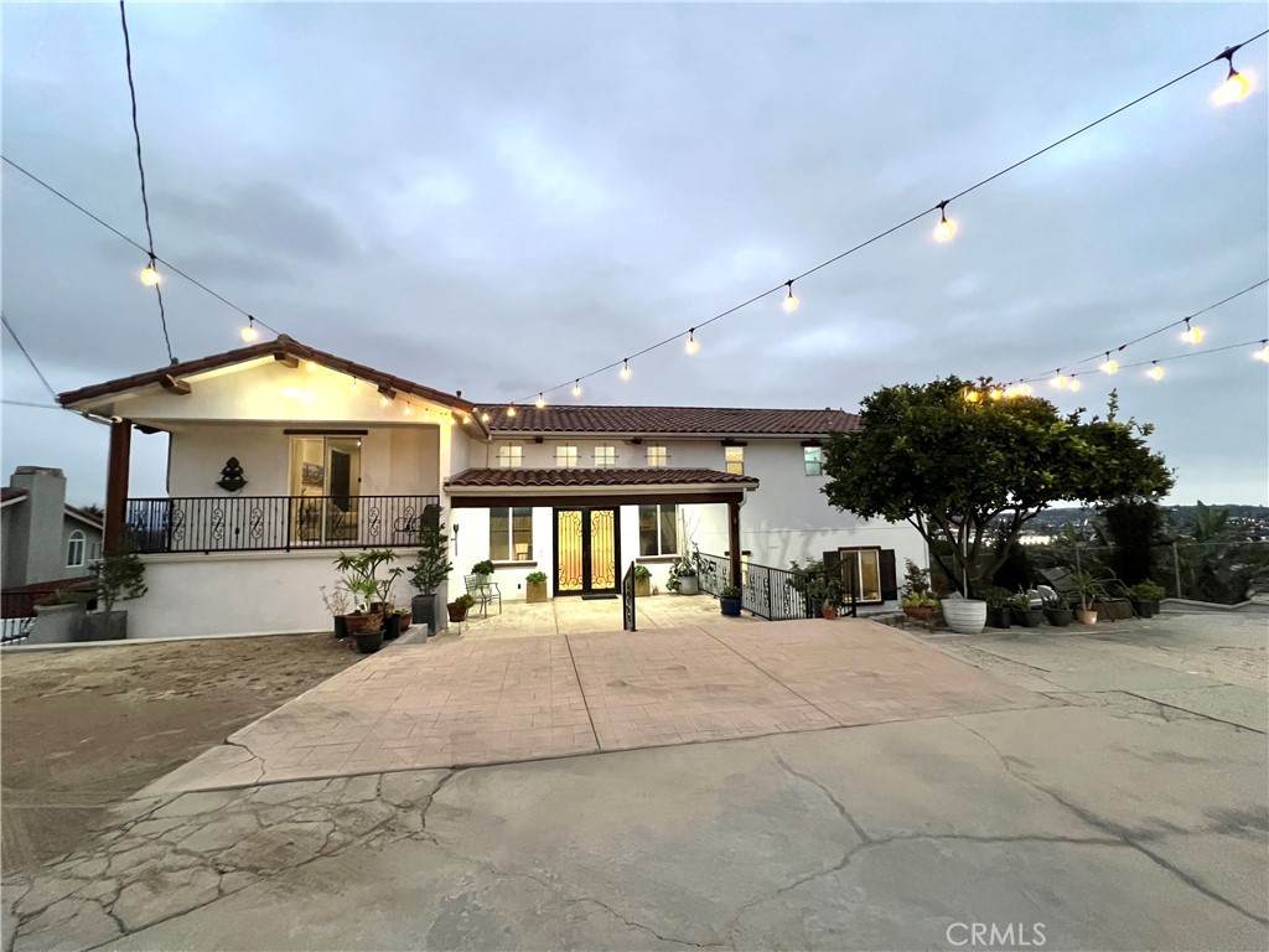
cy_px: 476
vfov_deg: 89.9
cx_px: 634
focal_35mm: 13
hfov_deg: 106.2
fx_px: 477
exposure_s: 1/60
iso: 800
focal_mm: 1.57
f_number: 1.8
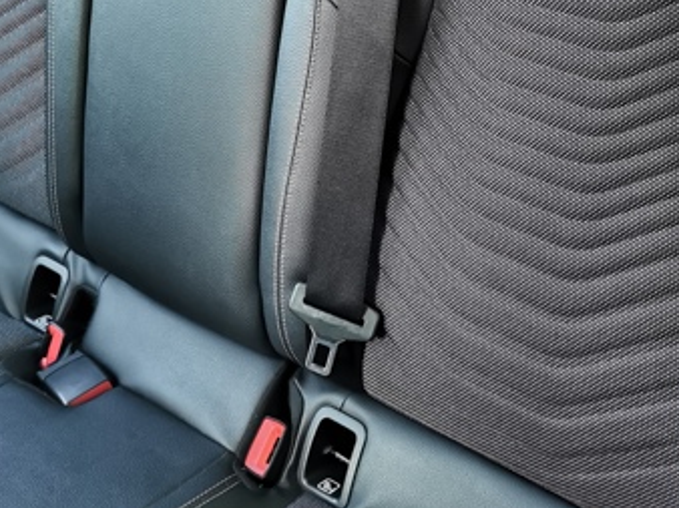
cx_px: 438
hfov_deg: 30.1
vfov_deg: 22.5
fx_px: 1254
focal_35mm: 64
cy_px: 80
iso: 200
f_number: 1.8
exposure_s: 1/100
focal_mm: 5.58
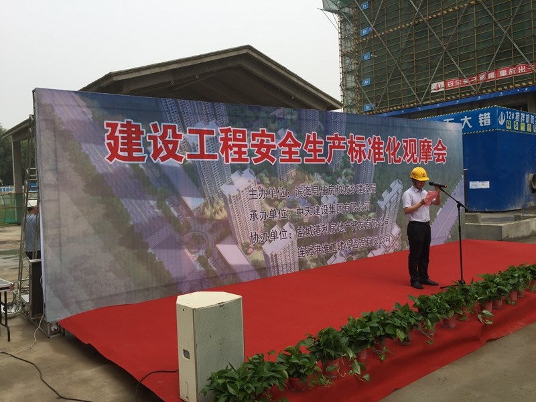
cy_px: 201
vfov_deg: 48.2
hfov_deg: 61.7
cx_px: 268
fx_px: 449
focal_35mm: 29
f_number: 2.2
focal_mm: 4.15
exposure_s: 1/1099
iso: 32
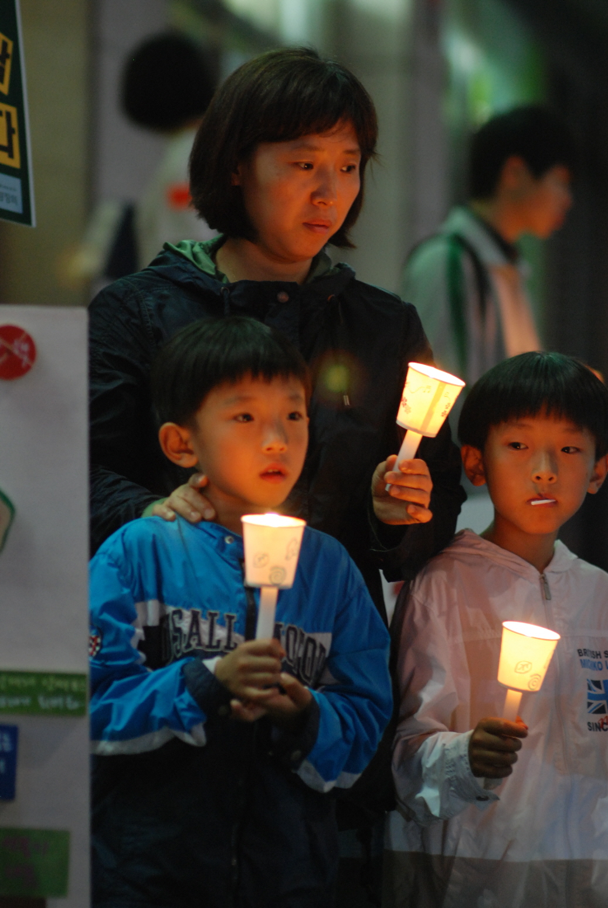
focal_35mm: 128
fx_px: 3220
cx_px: 304
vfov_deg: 16.1
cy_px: 454
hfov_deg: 10.8
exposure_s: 1/50
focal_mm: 85
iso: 640
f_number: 1.8
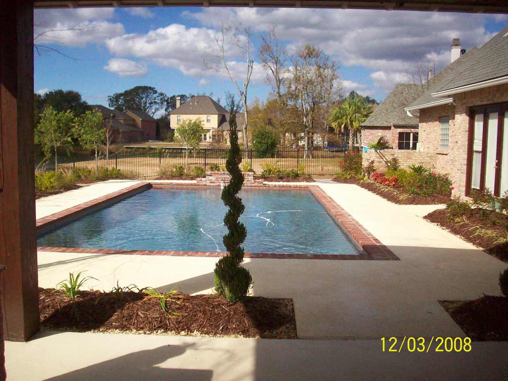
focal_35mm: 37
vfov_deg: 38.7
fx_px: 543
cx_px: 254
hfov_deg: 50.1
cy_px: 190
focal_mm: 6.2
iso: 200
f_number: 5.6
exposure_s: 1/1401
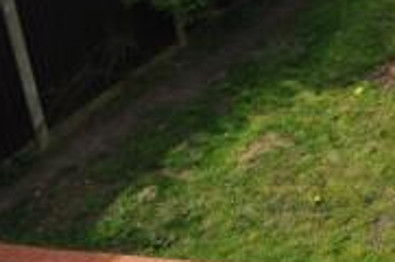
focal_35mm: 76
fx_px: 832
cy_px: -107
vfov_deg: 16.6
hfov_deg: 21.4
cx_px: 626
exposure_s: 1/200
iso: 200
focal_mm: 14
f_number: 11
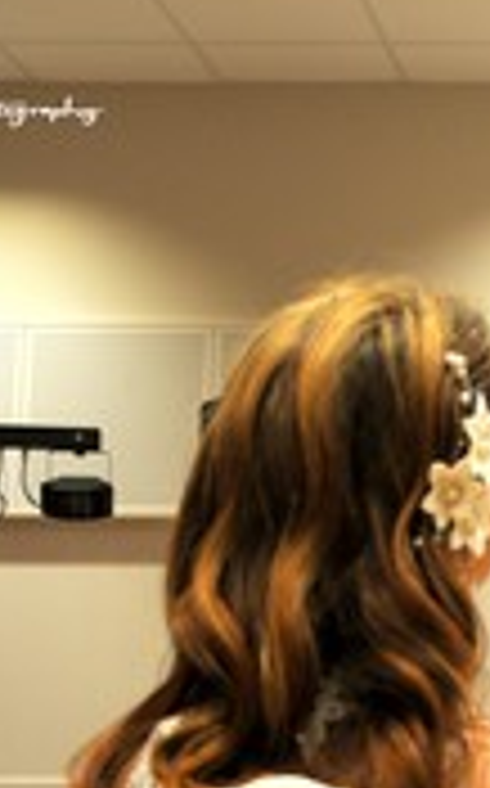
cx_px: 742
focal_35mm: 77
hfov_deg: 15.5
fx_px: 1649
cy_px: 531
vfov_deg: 26.7
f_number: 4
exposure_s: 1/60
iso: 400
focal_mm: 22
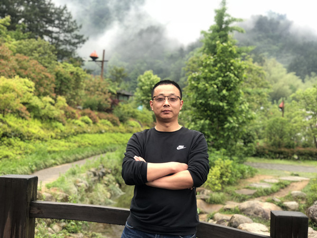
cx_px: 158
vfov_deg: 28.0
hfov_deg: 36.8
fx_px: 476
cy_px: 119
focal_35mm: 52
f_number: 2.4
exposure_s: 1/50
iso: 40
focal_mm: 6
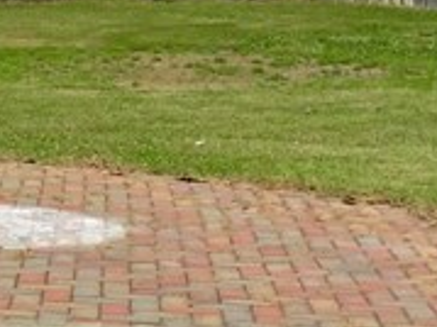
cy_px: 95
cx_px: -276
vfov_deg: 8.9
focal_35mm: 166
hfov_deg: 11.3
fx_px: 2094
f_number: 2.2
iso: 32
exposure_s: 1/920
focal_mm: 4.15
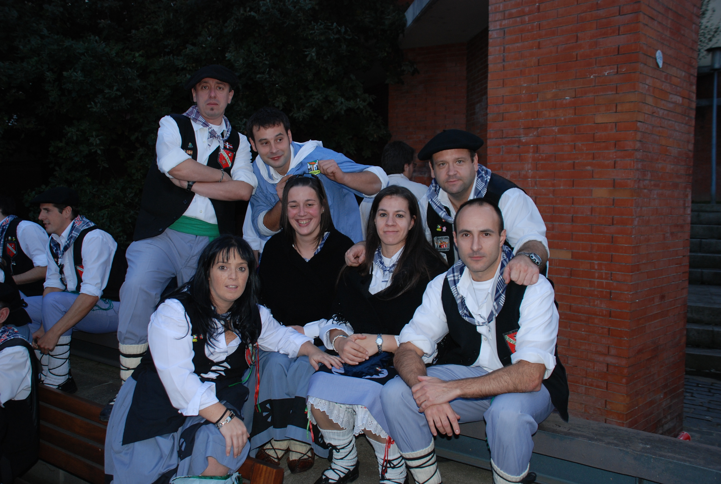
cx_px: 360
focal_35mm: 33
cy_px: 242
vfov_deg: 40.1
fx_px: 662
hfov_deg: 57.1
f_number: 3.8
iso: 200
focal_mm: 22
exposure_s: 1/60
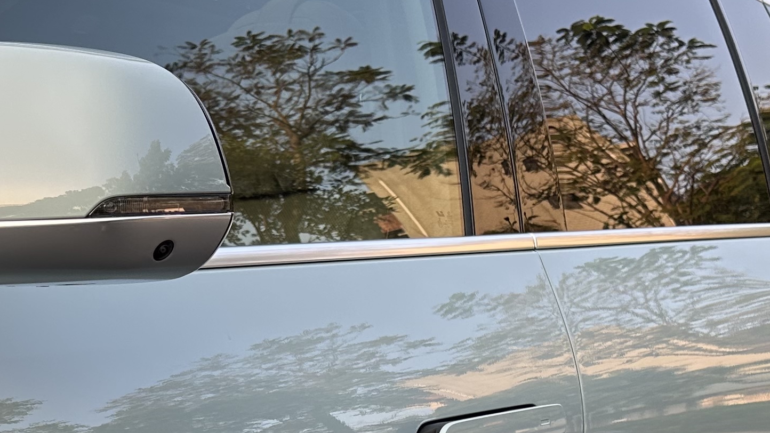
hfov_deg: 28.8
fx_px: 1490
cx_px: 270
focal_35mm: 73
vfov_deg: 16.2
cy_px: 442
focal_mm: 6.86
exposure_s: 1/361
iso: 80
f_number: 1.78
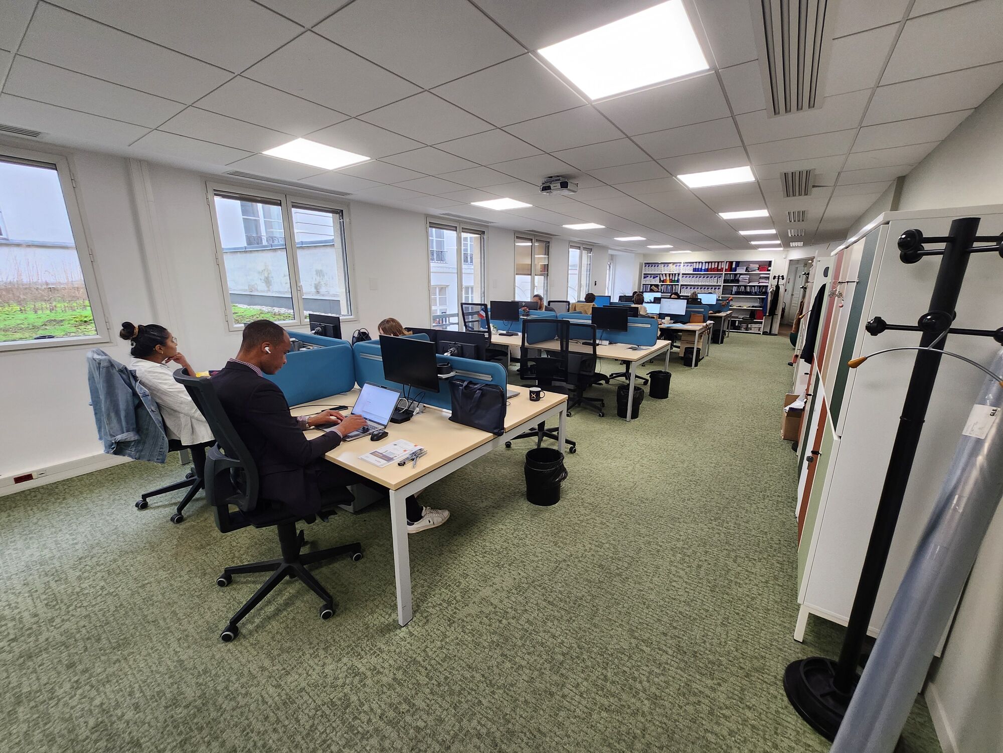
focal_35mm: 13
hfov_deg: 106.2
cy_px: 376
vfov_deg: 89.9
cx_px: 502
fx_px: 377
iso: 100
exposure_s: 1/50
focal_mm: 1.74
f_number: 2.2
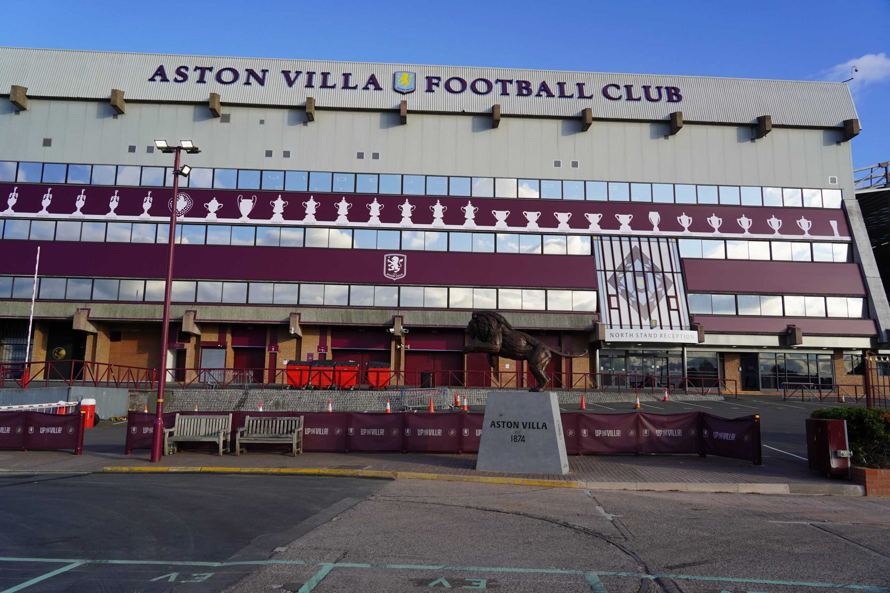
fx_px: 618
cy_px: 296
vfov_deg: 51.3
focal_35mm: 25
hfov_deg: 71.5
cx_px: 445
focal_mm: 25
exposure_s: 1/320
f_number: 5
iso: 100
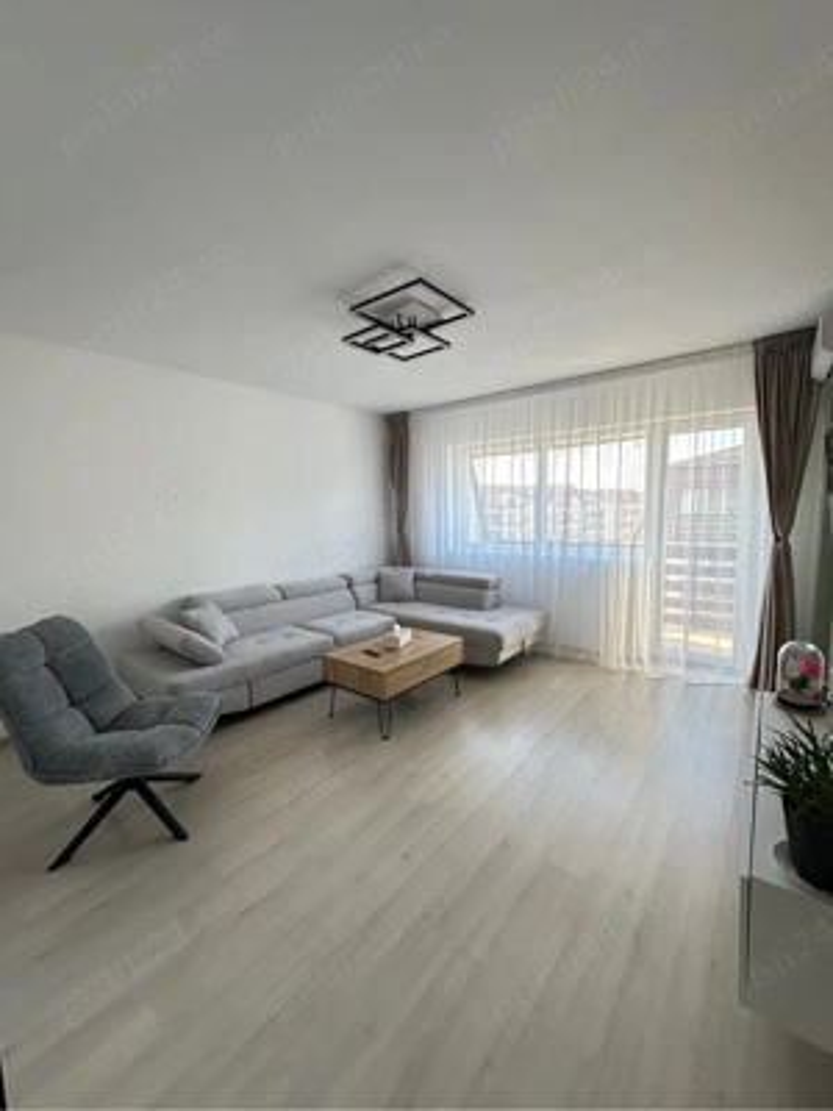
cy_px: 556
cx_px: 416
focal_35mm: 14
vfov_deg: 102.1
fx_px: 449
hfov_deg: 85.7
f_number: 2.2
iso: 80
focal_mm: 2.22
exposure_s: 1/99
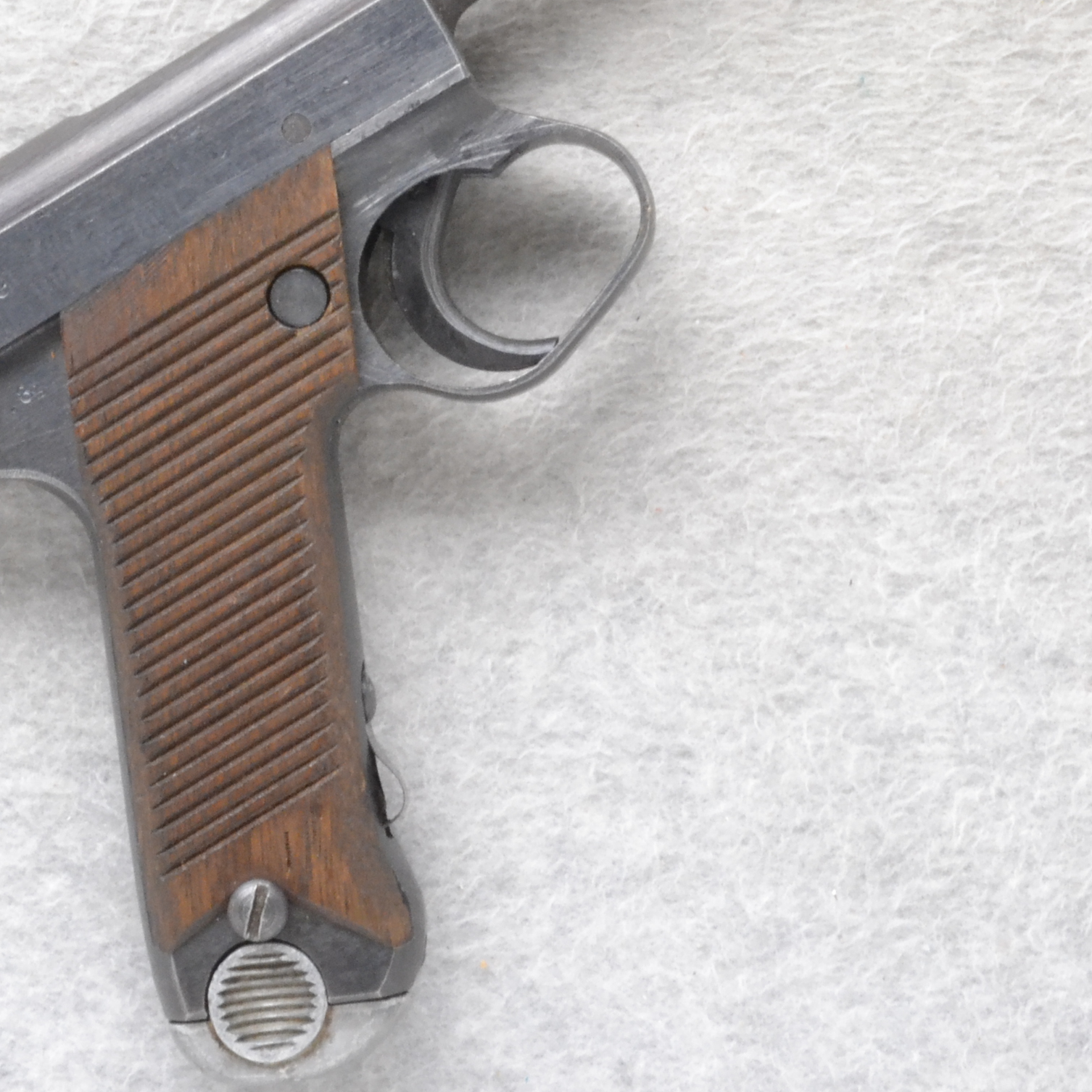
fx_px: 4176
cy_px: 360
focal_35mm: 117
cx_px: 278
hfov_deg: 14.8
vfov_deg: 14.9
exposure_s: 1/60
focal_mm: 40
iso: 3200
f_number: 20
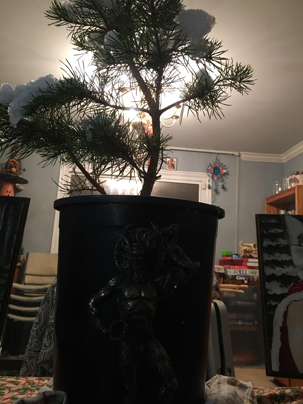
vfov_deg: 61.7
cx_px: 152
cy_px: 202
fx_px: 338
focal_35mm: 29
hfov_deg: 48.2
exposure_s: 1/15
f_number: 2.2
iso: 80
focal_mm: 4.15
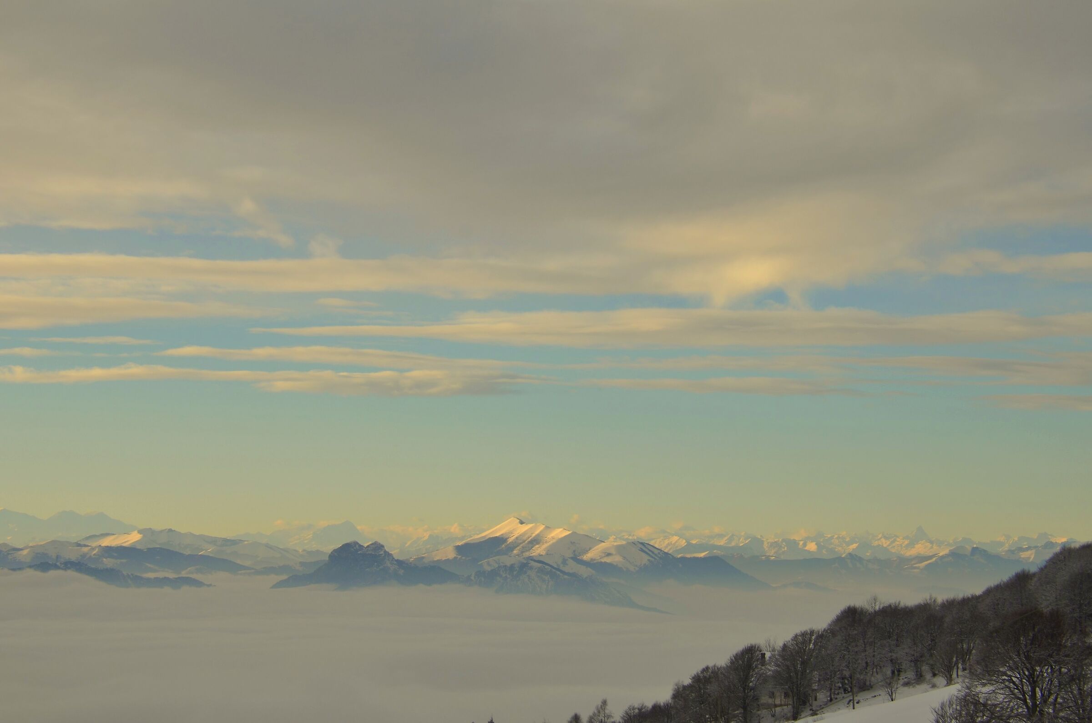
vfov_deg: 17.4
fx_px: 2361
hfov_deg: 26.0
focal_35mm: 78
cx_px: 546
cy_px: 362
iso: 100
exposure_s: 1/320
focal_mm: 52
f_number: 9
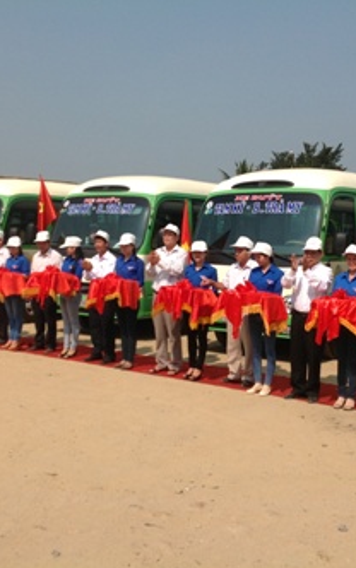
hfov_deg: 25.9
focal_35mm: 50
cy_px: 285
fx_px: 775
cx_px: 185
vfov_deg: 40.3
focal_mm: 4.28
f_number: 2.4
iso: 50
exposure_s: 1/2747
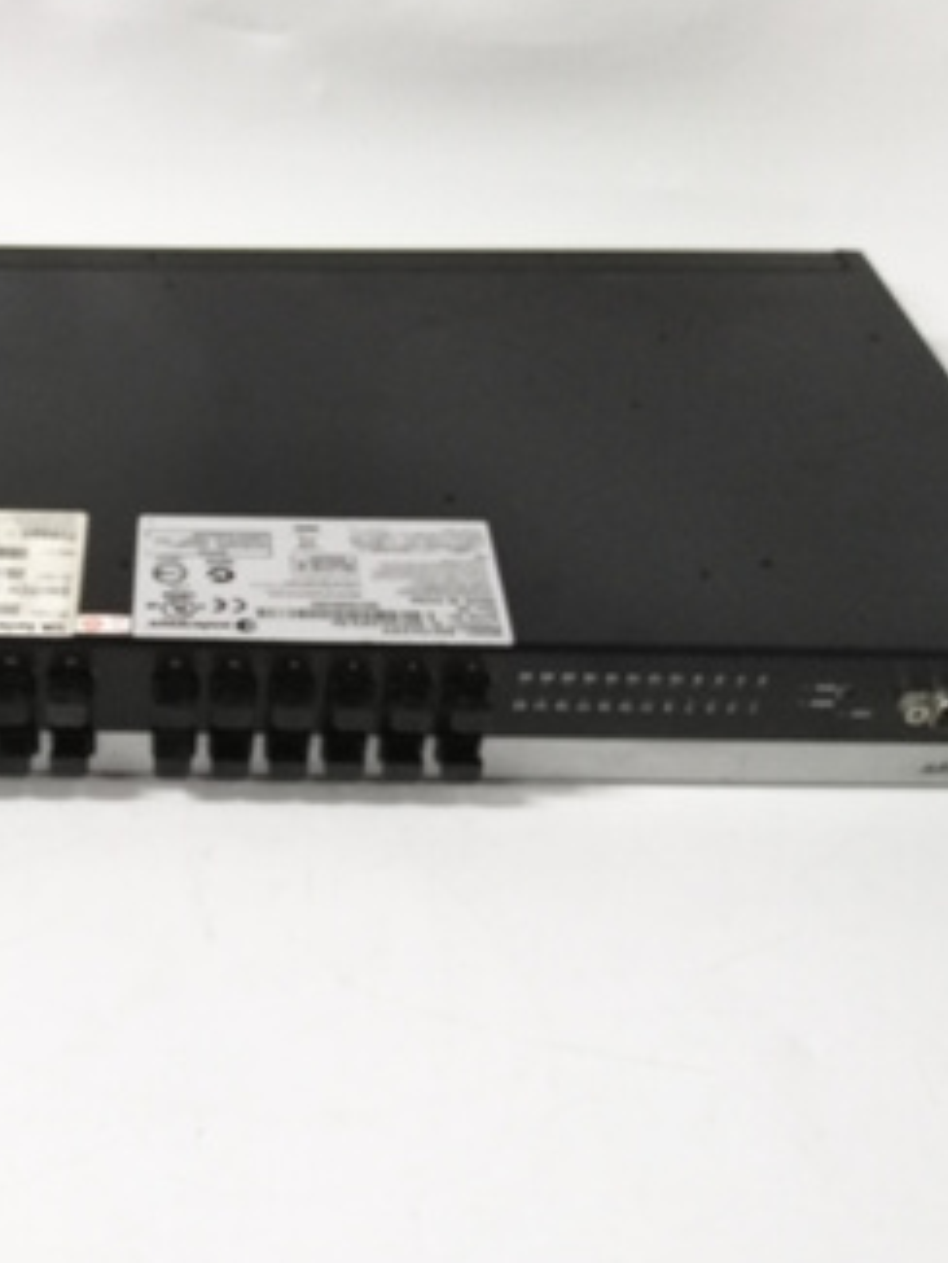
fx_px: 1460
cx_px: 163
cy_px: 670
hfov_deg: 34.6
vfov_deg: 46.8
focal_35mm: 40
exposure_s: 1/30
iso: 392
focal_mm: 3.63
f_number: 1.8
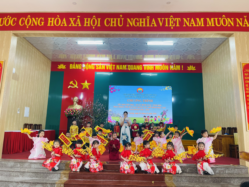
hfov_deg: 67.3
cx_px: 124
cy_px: 94
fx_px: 187
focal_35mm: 26
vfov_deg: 53.1
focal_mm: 5.1
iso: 100
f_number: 1.6
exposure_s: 1/100
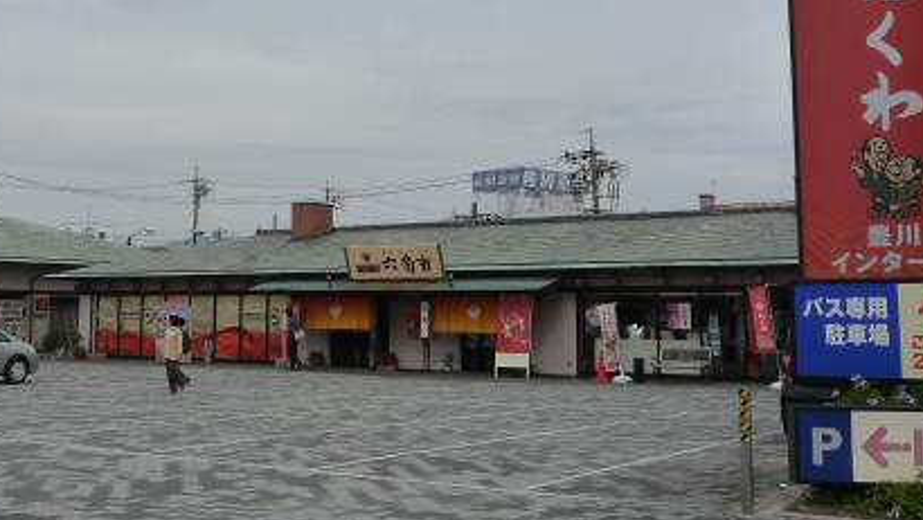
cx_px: 326
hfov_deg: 40.2
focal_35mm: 51
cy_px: 140
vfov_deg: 23.3
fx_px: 1249
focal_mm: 5.3
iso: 160
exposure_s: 1/800
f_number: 4.5
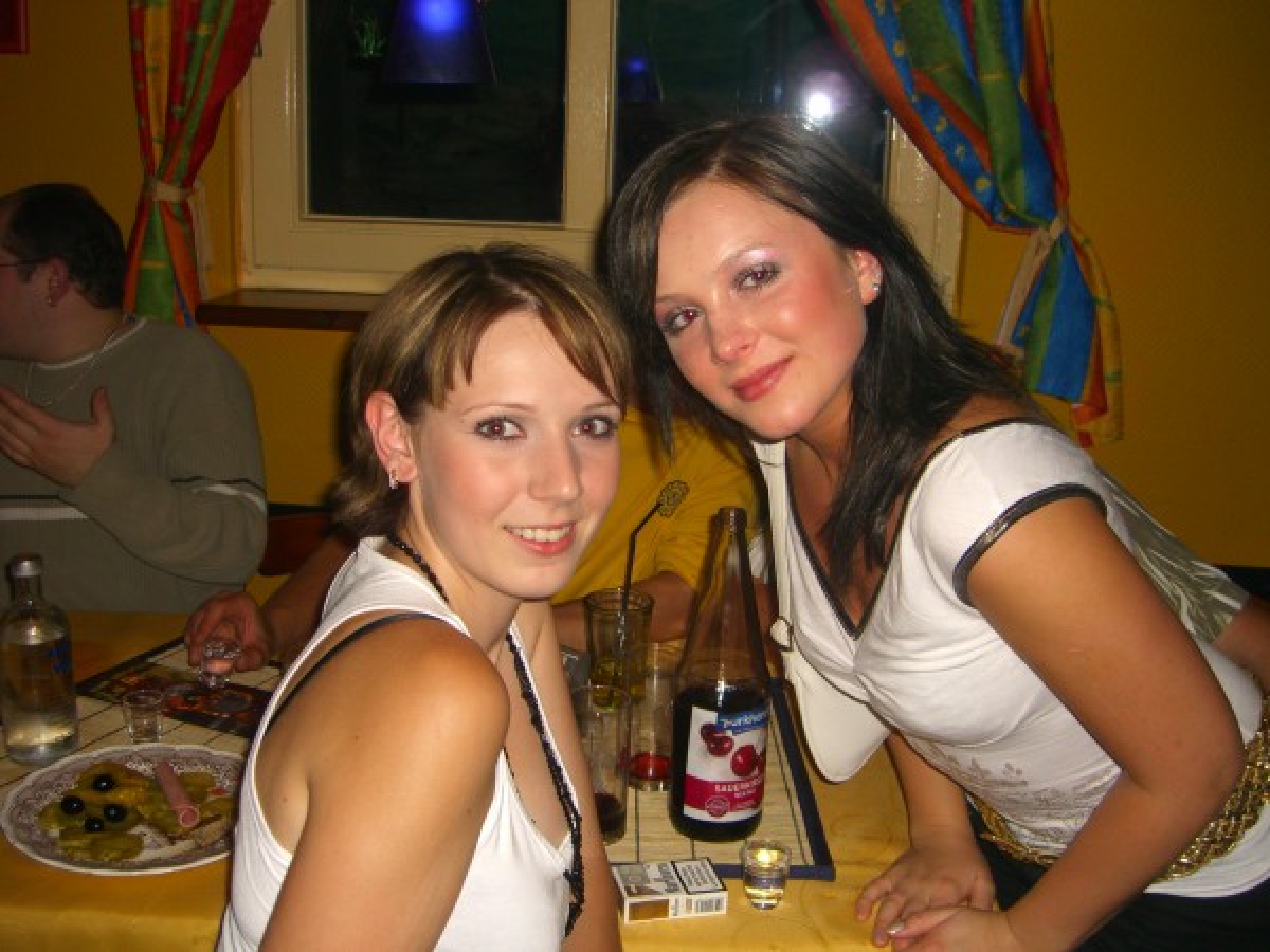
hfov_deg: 49.0
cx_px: 635
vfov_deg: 37.7
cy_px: 476
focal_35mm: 38
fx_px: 1394
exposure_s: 1/60
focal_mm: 7.9
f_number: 2.8
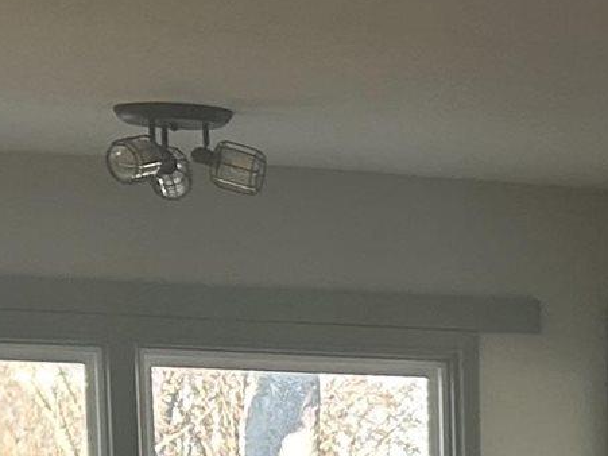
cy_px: 1168
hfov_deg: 10.7
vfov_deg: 7.7
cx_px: 959
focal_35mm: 177
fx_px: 3108
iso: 80
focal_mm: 5.7
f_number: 1.5
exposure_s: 1/120
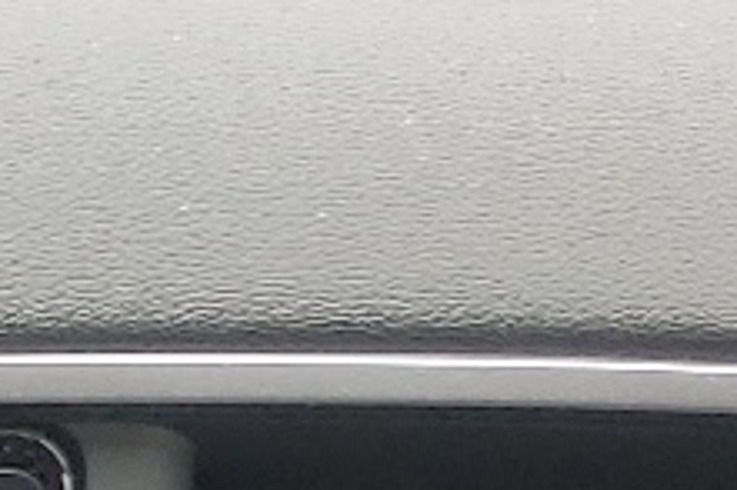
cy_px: 1290
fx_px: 4009
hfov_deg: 8.8
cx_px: -1411
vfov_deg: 6.6
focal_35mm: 196
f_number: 1.5
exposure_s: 1/152
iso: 50
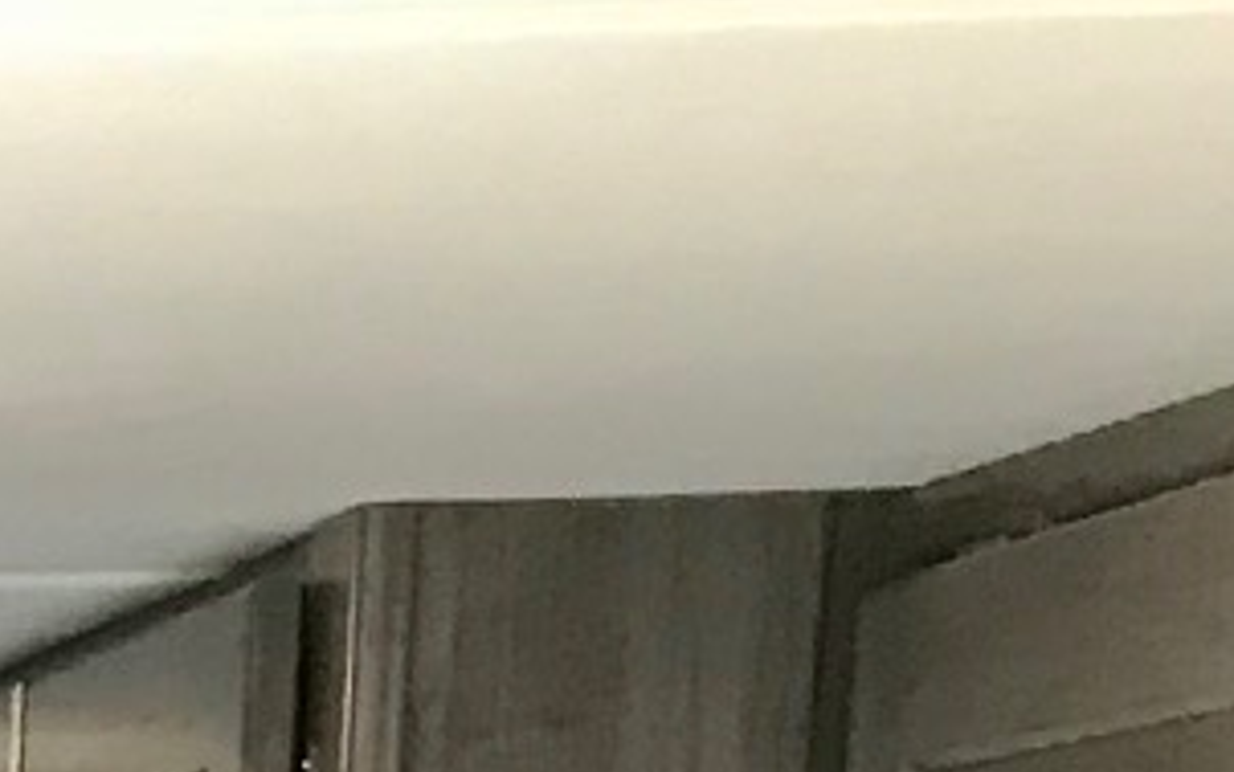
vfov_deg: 5.8
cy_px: 2912
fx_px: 6661
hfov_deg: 9.3
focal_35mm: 198
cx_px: -1929
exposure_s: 1/18
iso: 40
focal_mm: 3.99
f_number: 1.8
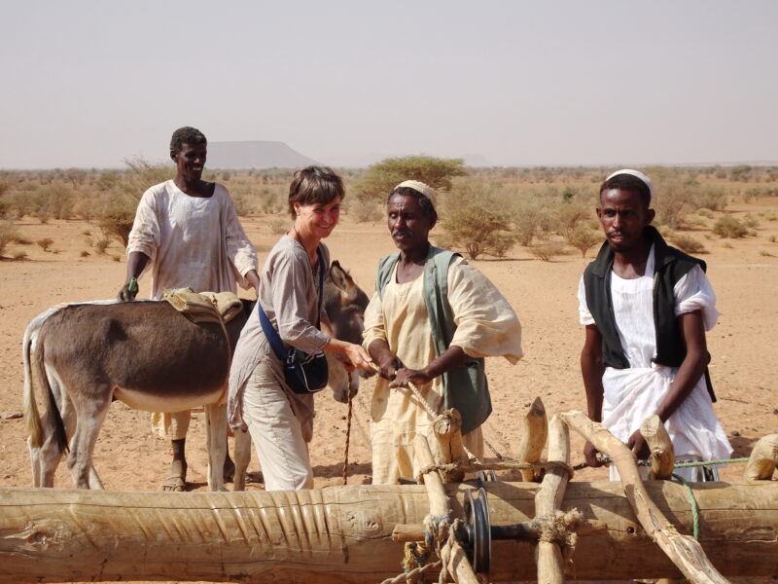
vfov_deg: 21.6
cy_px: 292
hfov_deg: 28.6
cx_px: 389
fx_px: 1528
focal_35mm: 68
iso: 80
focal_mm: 11.66
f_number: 4.5
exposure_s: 1/800
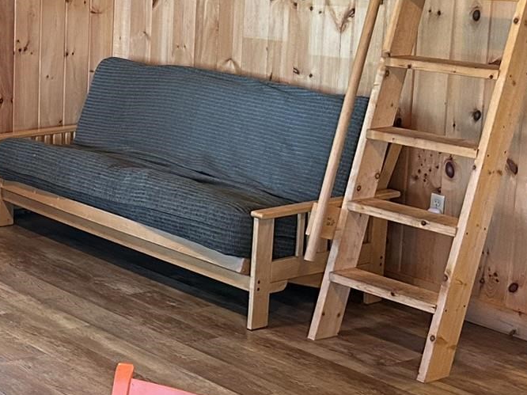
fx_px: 1217
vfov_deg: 18.4
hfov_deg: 22.6
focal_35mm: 80
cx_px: -95
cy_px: 163
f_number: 1.5
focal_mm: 5.7
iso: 320
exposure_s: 1/60
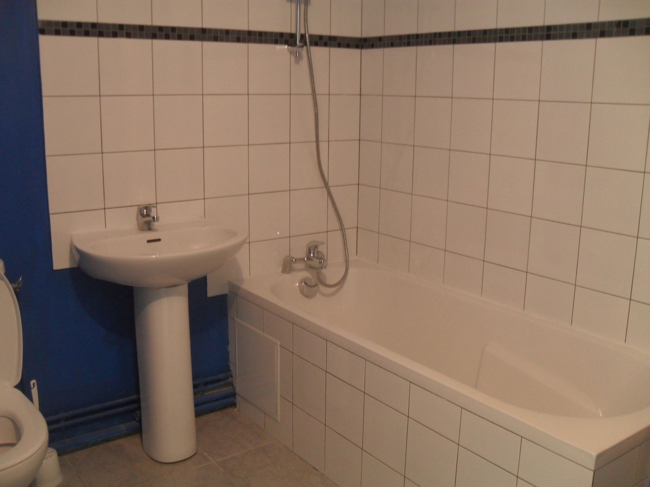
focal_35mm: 35
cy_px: 244
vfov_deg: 40.7
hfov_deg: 52.6
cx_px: 325
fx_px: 657
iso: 200
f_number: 2.8
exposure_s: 1/15
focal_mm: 6.2
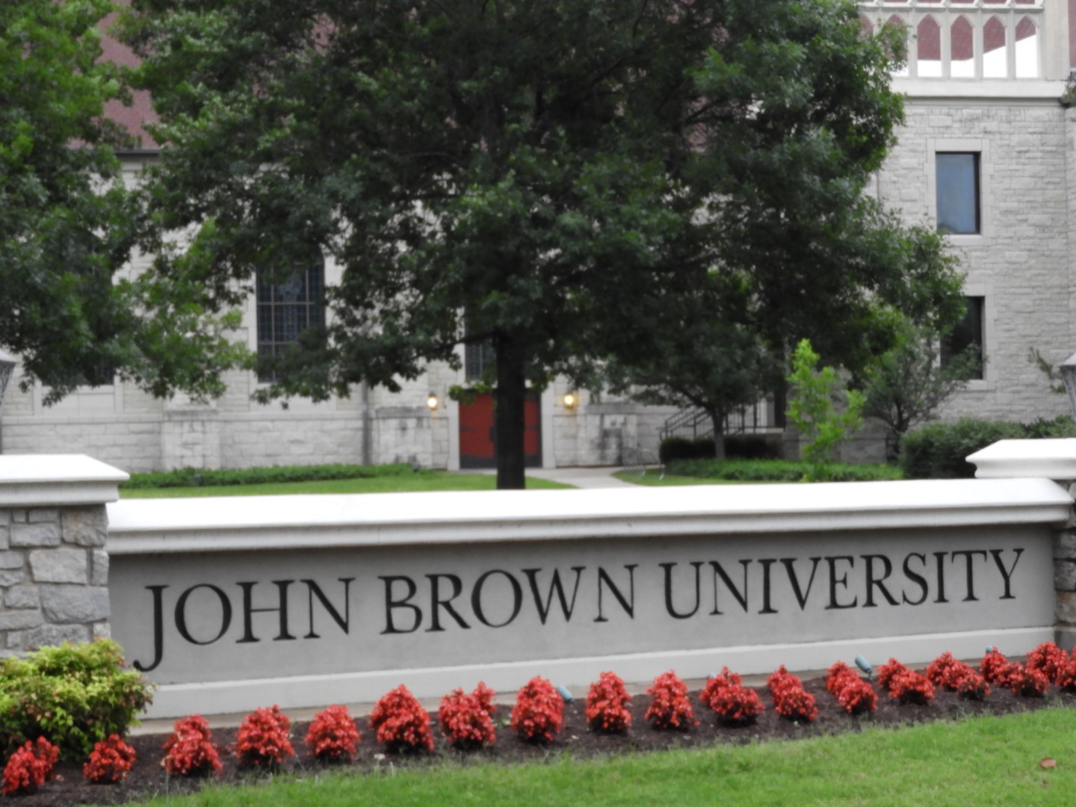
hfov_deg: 20.7
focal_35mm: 95
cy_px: 404
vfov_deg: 15.6
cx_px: 538
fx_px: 2953
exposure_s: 1/60
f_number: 4.8
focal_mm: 17
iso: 320
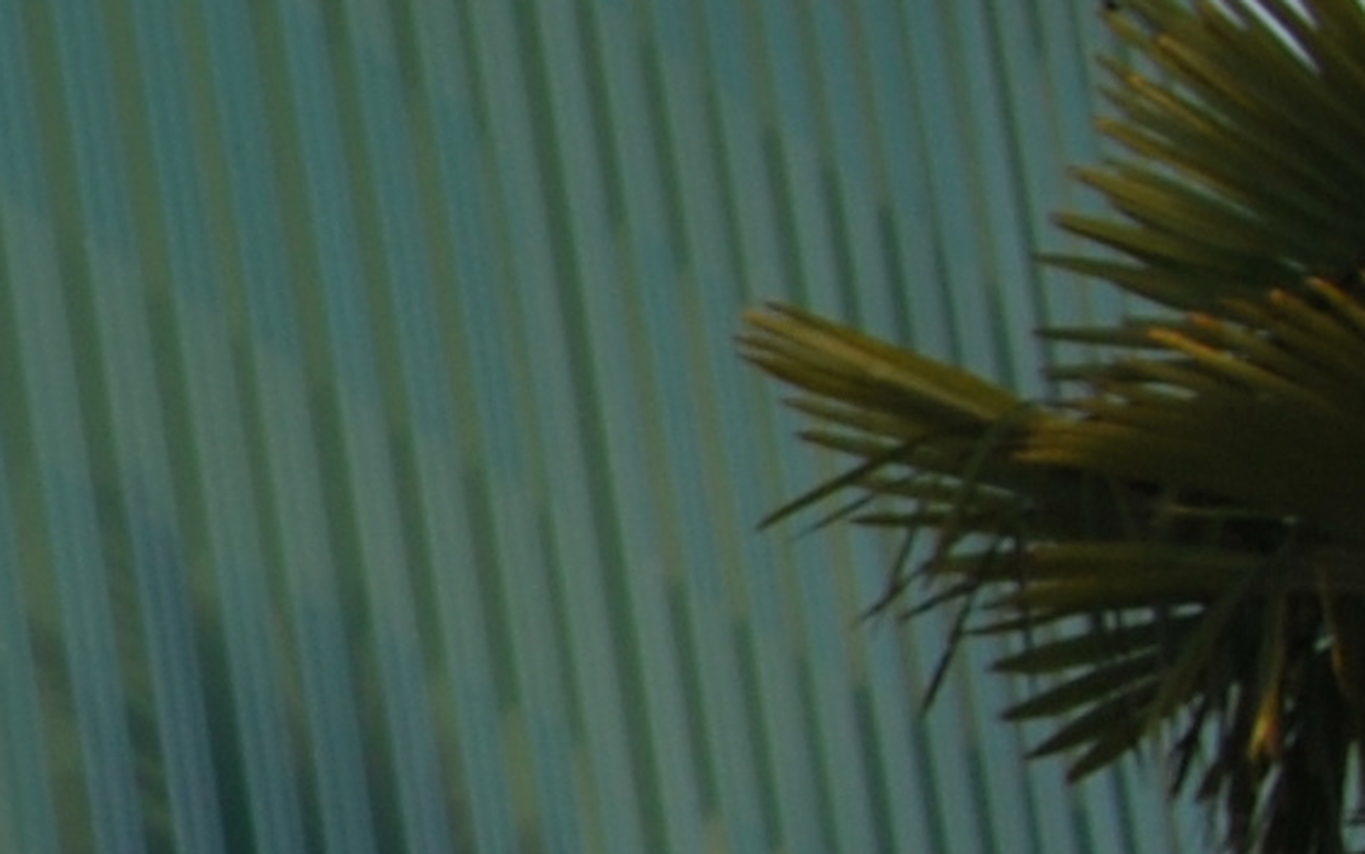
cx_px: -2878
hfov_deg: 8.3
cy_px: 895
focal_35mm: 210
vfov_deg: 6.2
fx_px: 7815
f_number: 5.6
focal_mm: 20
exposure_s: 1/125
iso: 100
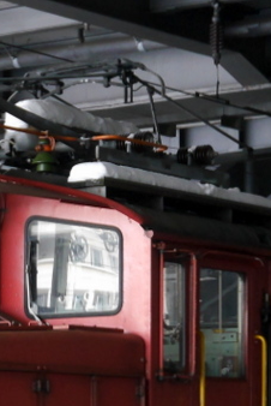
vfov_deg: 12.0
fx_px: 1904
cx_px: -52
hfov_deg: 8.1
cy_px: 433
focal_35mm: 169
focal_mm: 25
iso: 1000
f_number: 4.6
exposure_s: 1/60
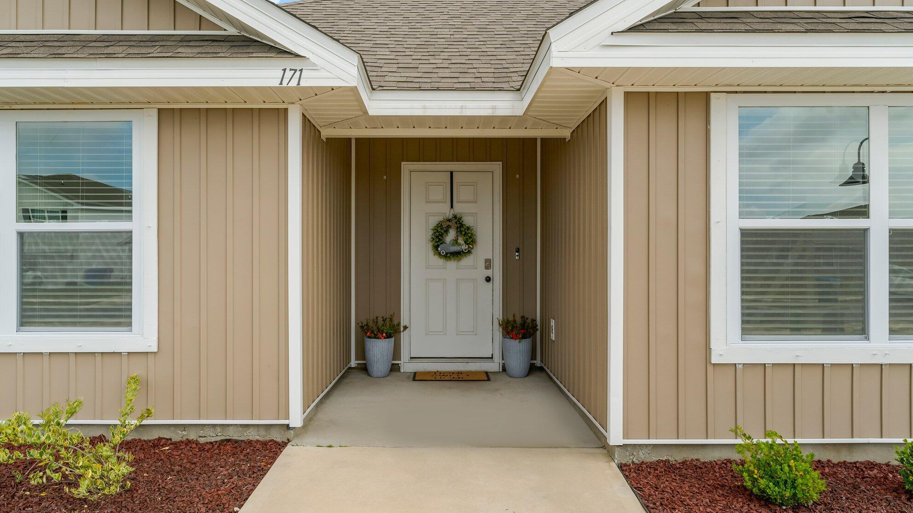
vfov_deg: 44.4
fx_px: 629
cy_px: 262
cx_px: 442
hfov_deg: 71.9
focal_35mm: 26
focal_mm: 24
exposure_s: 1/200
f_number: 9
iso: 400
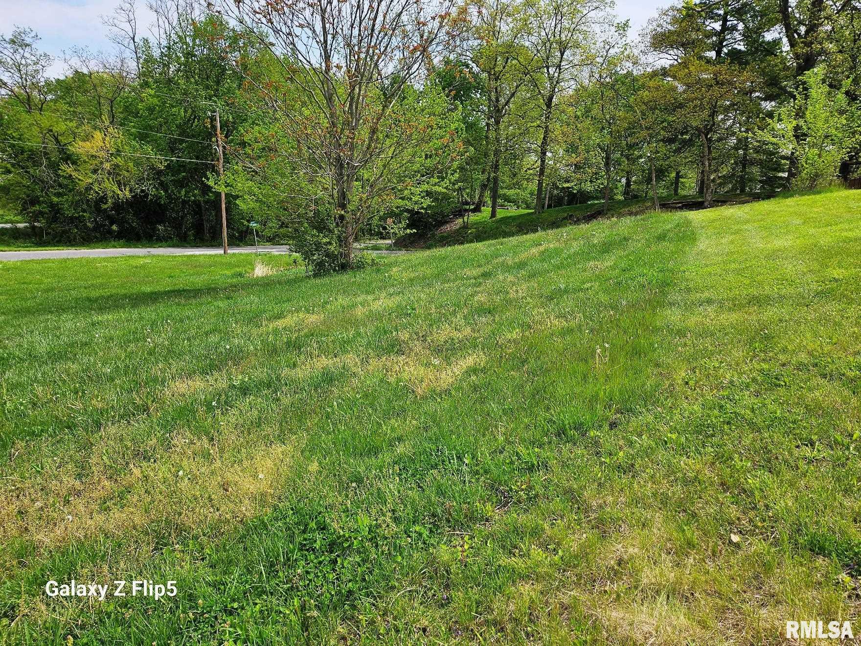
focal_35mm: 24
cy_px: 323
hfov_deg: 71.6
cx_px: 430
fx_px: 597
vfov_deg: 56.8
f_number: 1.8
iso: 50
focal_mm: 5
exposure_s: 1/4109
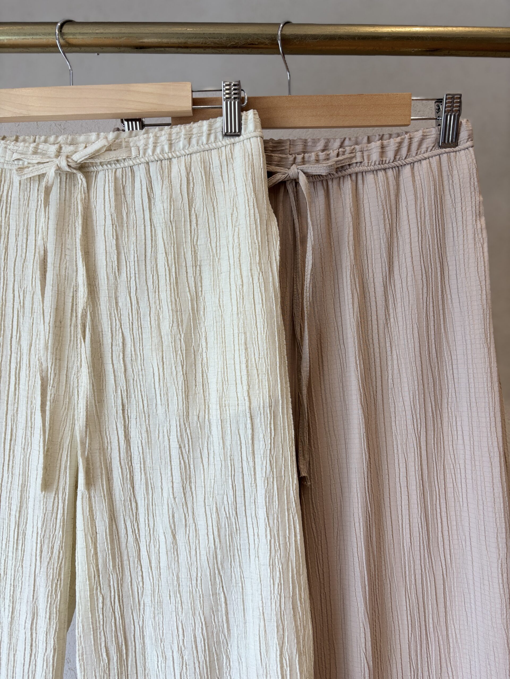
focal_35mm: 26
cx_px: 255
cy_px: 340
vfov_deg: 67.3
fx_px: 511
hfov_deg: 53.1
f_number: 1.6
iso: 40
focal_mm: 5.96
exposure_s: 1/156
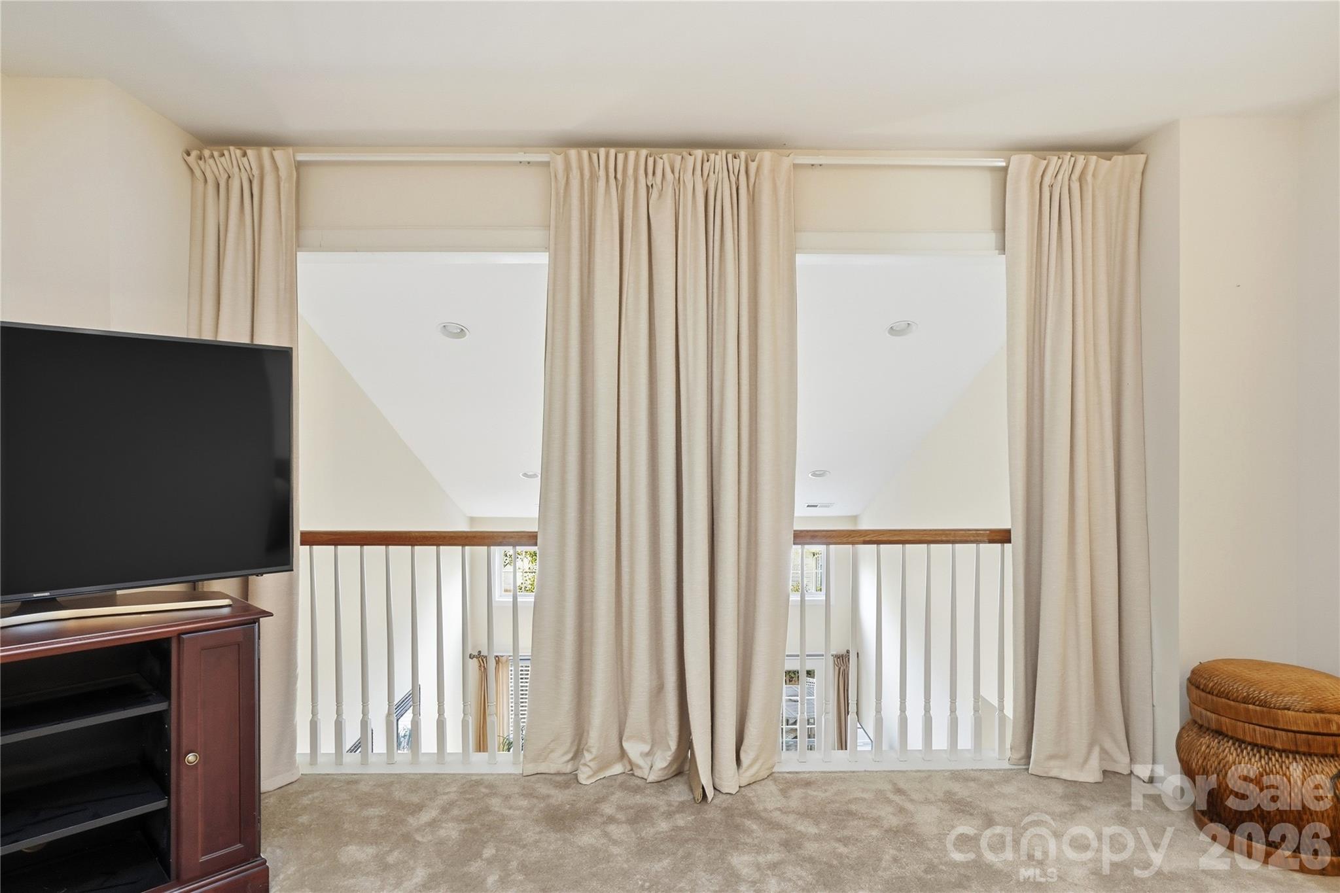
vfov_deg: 64.5
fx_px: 707
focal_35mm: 19
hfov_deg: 86.9
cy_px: 446
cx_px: 670
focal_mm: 19
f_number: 10
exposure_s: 1/400
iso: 2000
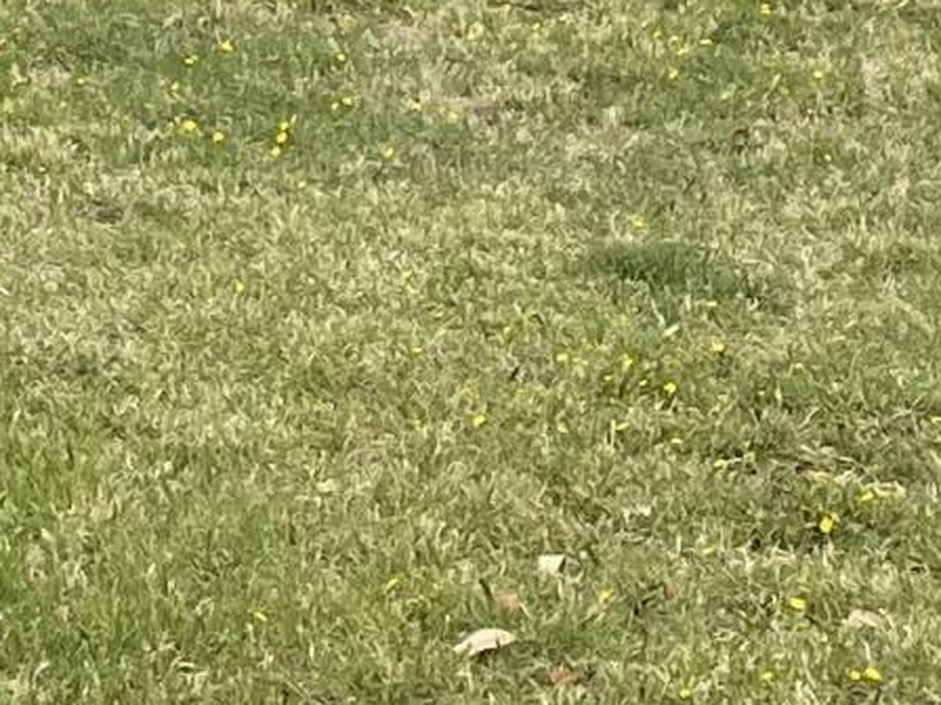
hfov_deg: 11.3
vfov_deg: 8.1
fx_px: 4730
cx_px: 168
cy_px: -734
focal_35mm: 174
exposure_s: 1/1825
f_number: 1.6
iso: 32
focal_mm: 4.2
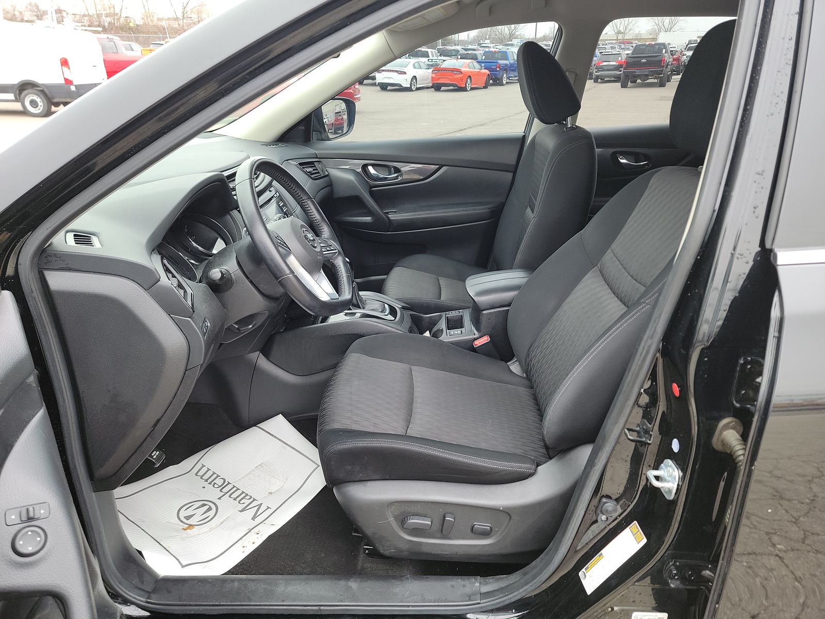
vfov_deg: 56.8
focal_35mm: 24
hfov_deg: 71.6
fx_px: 572
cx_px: 412
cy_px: 310
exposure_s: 1/59
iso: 72
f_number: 1.8
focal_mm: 6.7
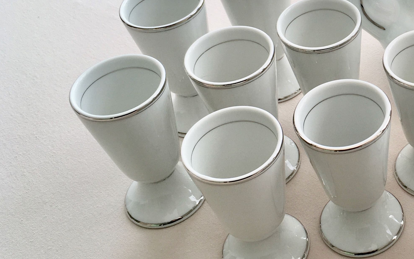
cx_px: 400
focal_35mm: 63
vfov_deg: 20.5
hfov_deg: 30.5
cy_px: 69
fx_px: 711
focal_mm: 4.15
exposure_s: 1/127
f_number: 2.2
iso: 25
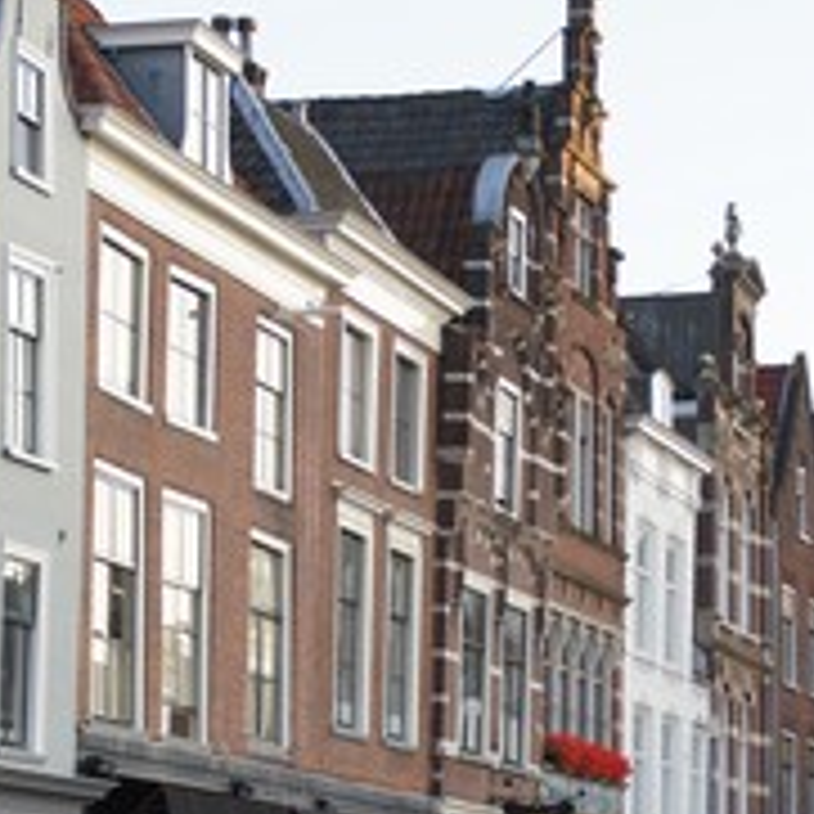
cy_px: 636
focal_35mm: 162
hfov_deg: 10.8
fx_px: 4310
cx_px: 400
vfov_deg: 10.8
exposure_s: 1/100
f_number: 5.6
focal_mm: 50
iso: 100
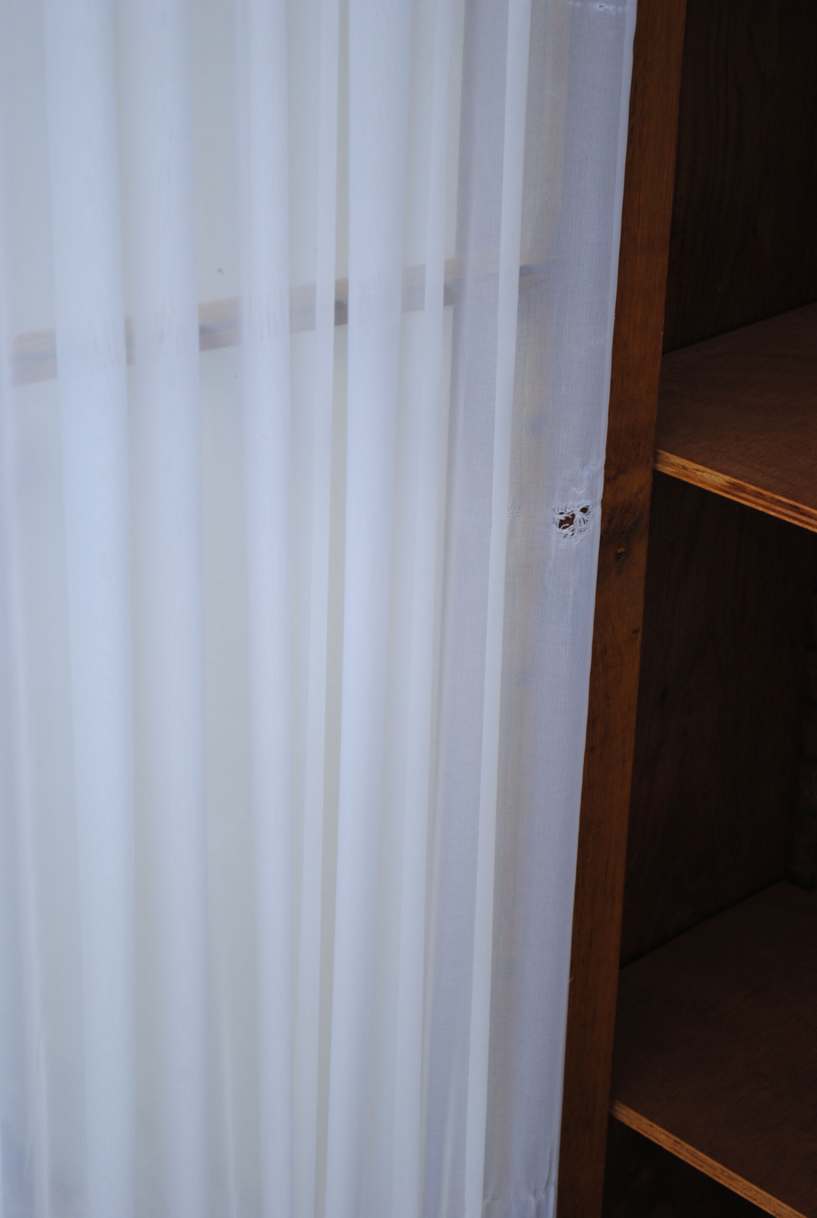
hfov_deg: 16.6
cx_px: 408
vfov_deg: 24.6
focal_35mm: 82
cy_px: 609
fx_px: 2795
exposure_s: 1/125
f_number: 5.6
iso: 180
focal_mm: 55
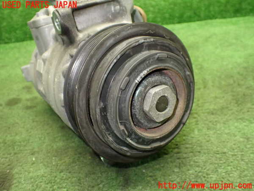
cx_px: 127
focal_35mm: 30
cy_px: 96
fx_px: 220
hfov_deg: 60.0
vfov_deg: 46.8
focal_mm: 5.4
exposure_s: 1/80
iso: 800
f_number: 2.3
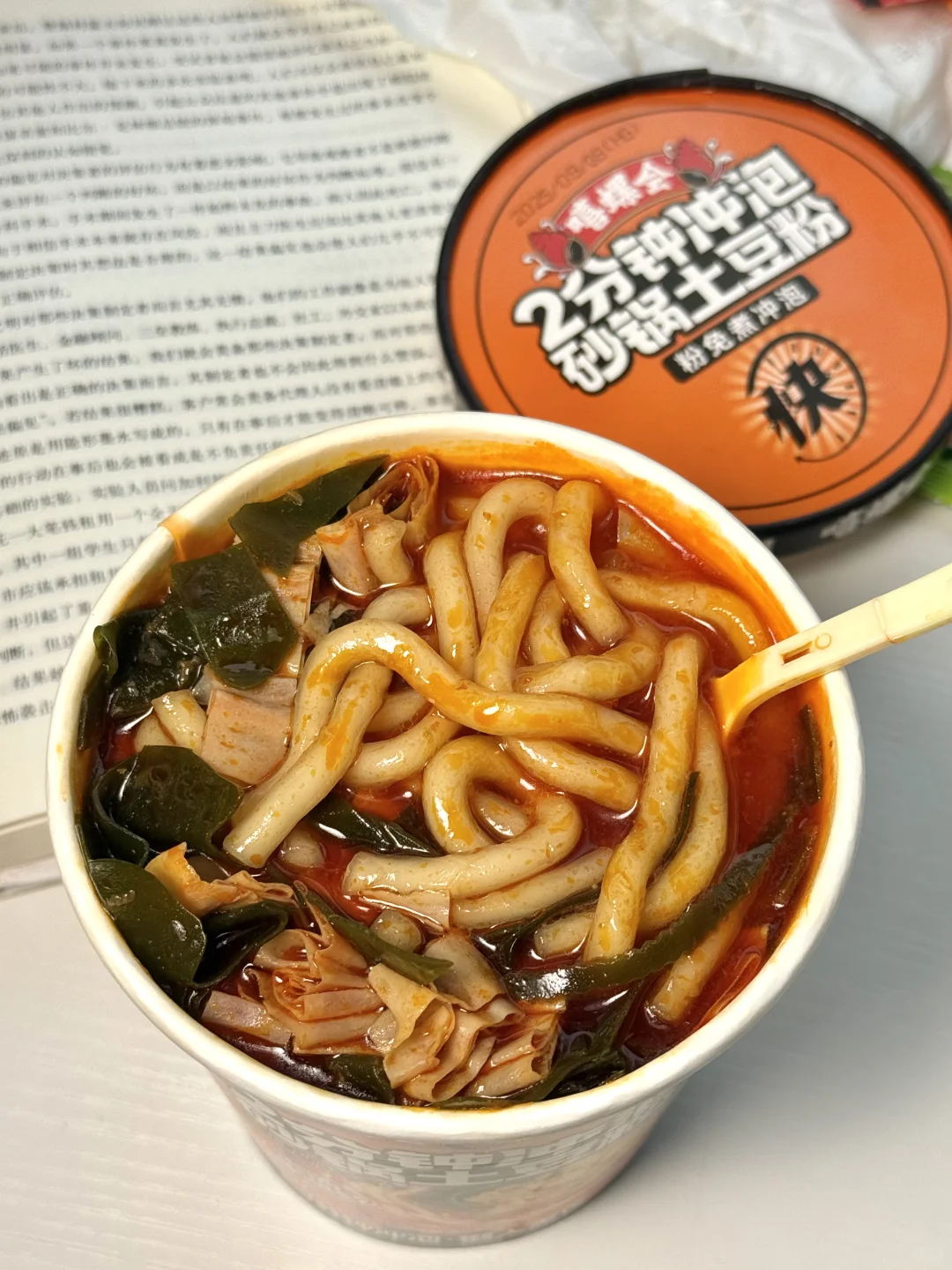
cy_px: 635
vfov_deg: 39.7
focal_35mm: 48
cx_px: 476
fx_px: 1760
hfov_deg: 30.3
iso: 64
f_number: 1.78
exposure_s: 1/962
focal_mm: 6.76
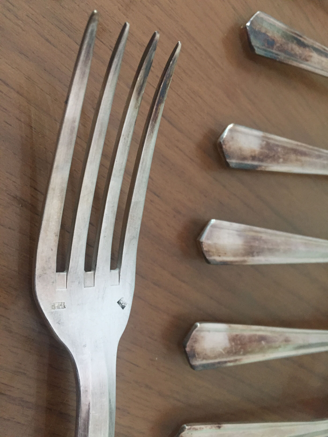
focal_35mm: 29
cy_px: 218
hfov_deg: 48.2
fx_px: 366
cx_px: 164
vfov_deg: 61.7
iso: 200
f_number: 2.2
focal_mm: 4.15
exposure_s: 1/33
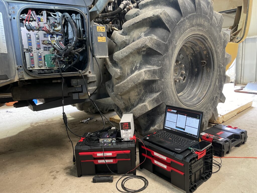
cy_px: 96
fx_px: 193
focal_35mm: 26
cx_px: 128
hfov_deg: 67.3
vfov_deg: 53.1
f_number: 1.6
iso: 320
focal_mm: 4.2
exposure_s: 1/50
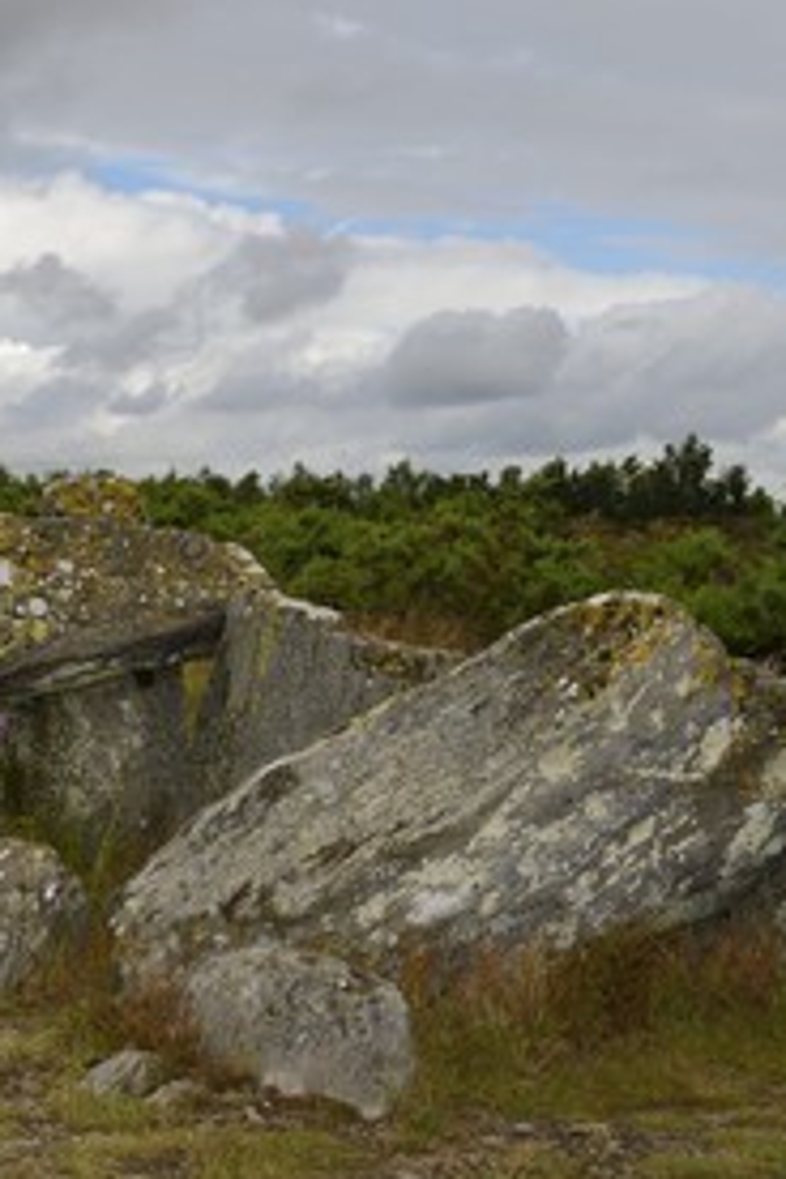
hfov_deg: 18.5
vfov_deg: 27.7
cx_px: 132
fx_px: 2391
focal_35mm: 73
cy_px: 594
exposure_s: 1/250
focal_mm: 48
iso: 100
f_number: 9
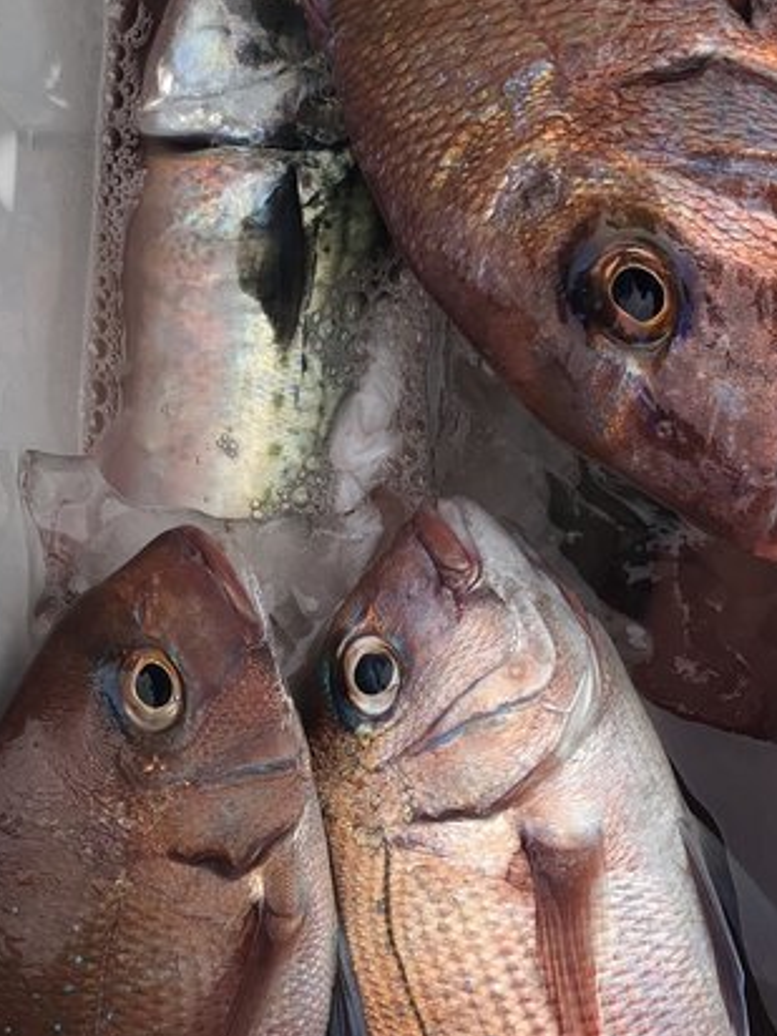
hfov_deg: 25.2
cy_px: 782
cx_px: 385
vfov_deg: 32.6
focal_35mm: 58
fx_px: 1736
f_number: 1.8
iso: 20
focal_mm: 3.99
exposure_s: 1/306
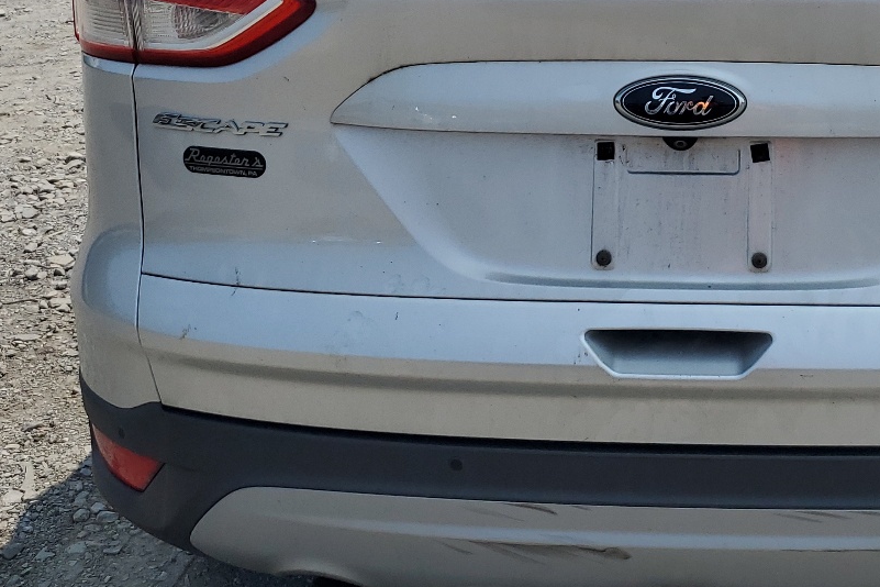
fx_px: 1320
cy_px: 78
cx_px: 701
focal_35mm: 54
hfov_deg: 35.7
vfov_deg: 24.5
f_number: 1.5
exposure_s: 1/5000
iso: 50
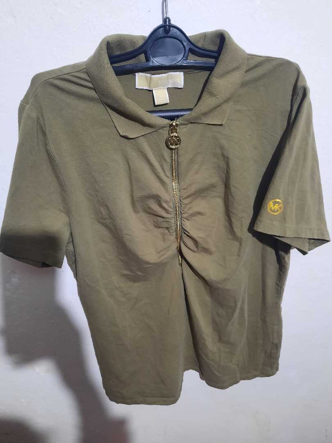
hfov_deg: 54.9
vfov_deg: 69.4
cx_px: 166
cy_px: 222
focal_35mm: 25
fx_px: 320
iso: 500
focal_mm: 4.6
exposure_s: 1/25
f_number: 2
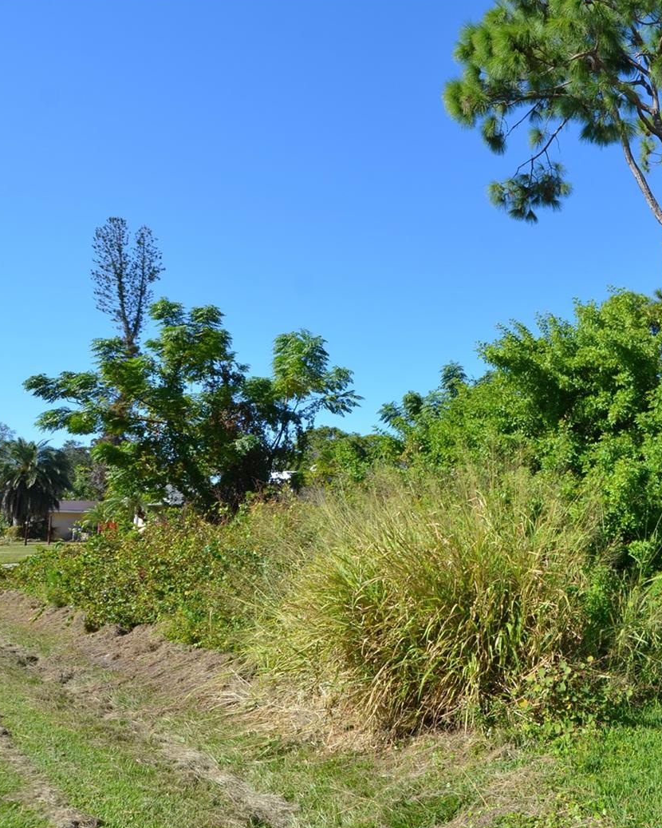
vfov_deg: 66.0
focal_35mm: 26
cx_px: 591
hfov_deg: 49.2
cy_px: 416
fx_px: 637
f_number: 8
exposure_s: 1/250
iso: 110
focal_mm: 12
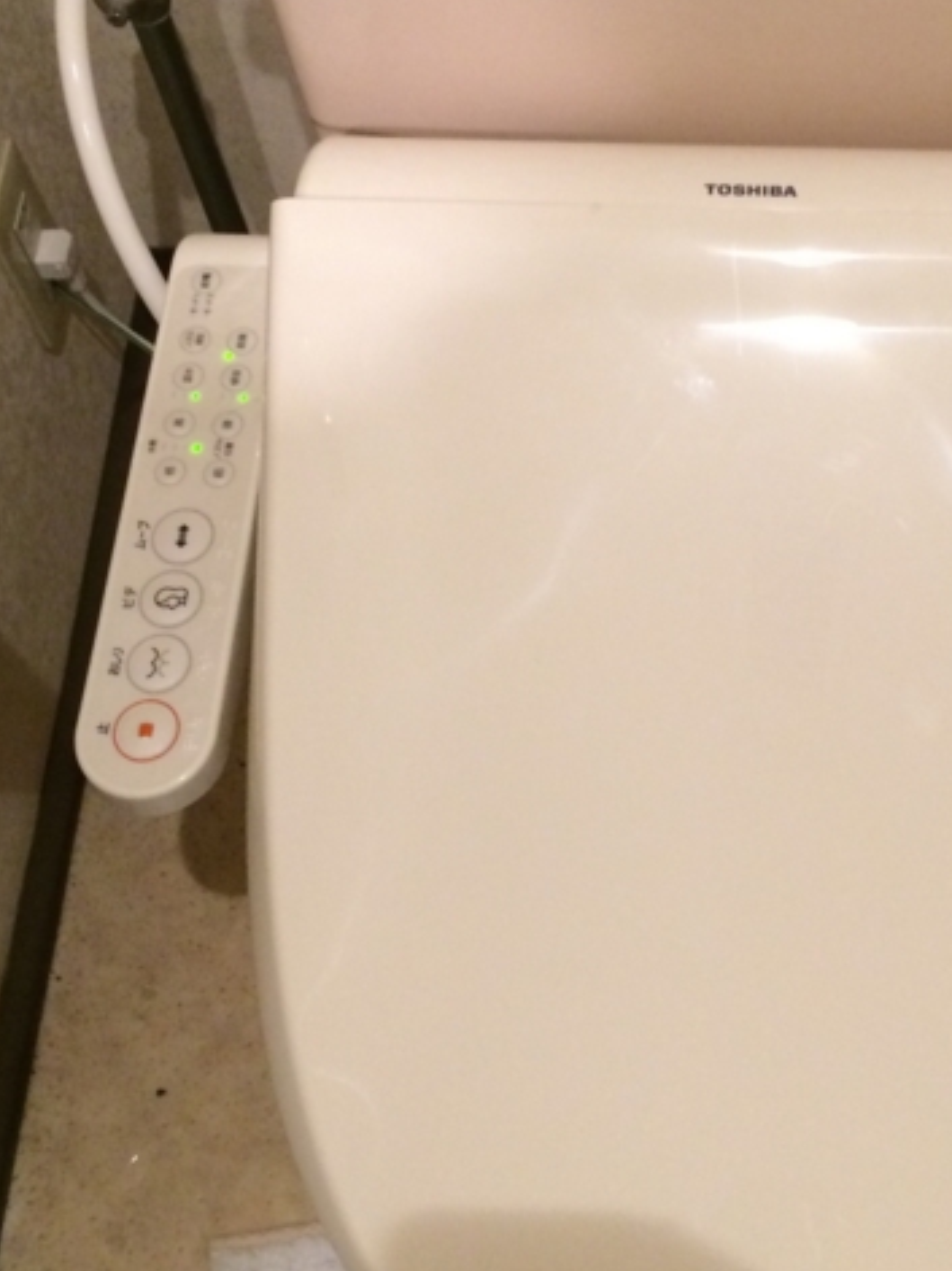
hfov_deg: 28.2
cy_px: 526
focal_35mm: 51
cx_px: 680
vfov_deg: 37.4
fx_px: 1871
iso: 320
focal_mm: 4.12
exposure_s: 1/17
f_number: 2.2
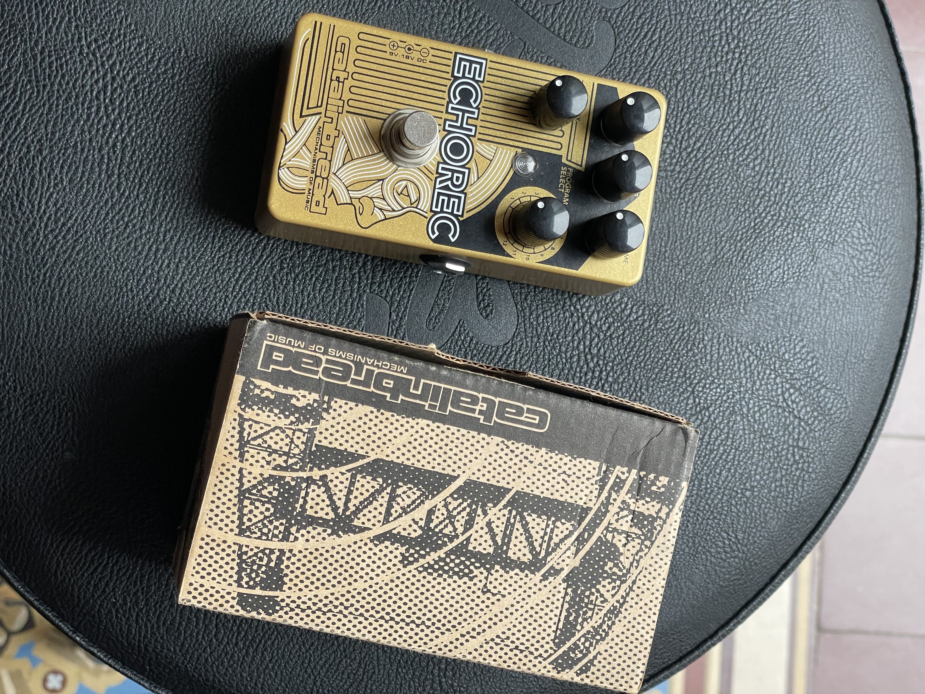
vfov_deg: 28.0
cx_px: 462
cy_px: 347
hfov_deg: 36.8
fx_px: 1390
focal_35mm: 52
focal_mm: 6
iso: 160
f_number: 2
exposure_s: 1/100
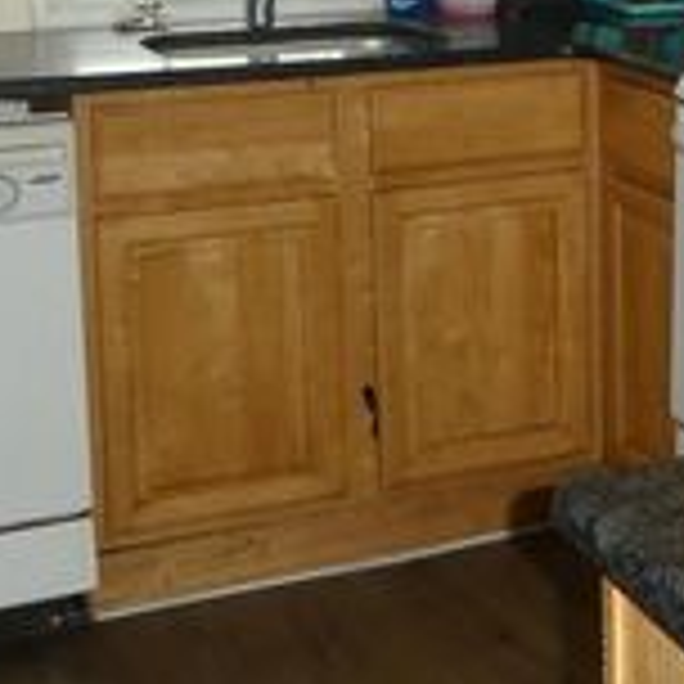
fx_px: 1856
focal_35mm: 83
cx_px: 720
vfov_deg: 20.2
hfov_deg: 20.1
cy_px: -20
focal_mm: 4.3
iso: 320
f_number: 3.3
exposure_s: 1/60
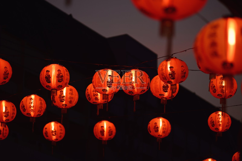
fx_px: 1345
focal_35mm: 200
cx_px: 121
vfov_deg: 6.9
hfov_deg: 10.3
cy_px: 80
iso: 320
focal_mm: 200
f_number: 2.8
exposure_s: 1/200
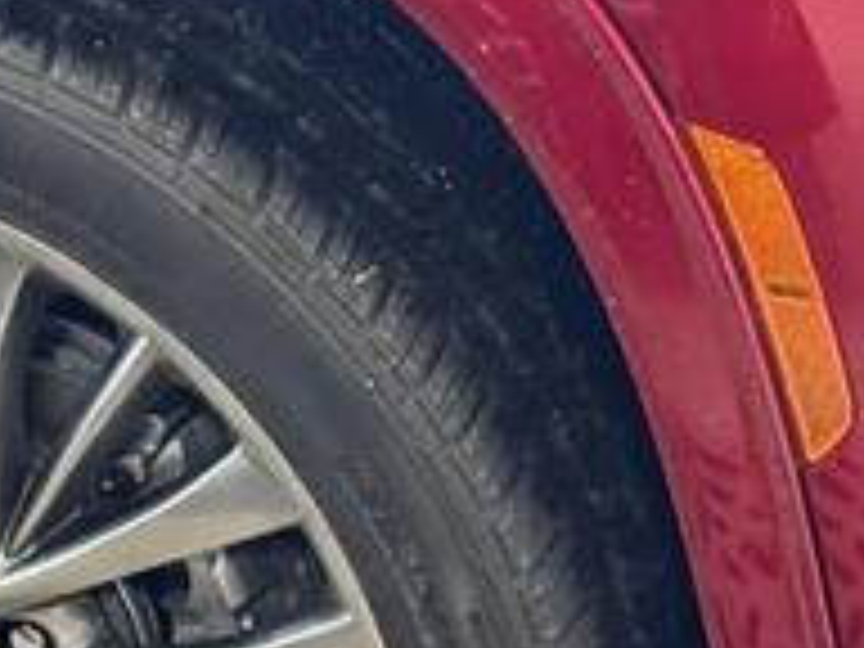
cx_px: 140
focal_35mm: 126
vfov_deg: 11.7
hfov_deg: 15.5
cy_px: 536
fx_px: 3145
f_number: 1.78
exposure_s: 1/40
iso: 400
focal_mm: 6.76
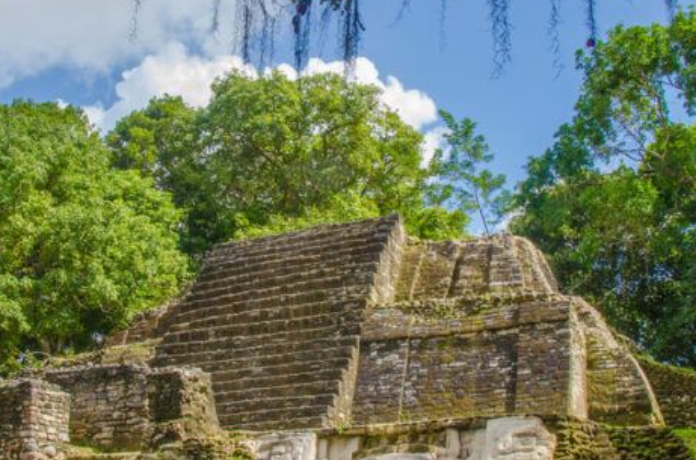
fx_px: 1157
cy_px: 252
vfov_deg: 22.5
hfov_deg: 33.5
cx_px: 320
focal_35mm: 60
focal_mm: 18
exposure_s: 1/320
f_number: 10
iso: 500
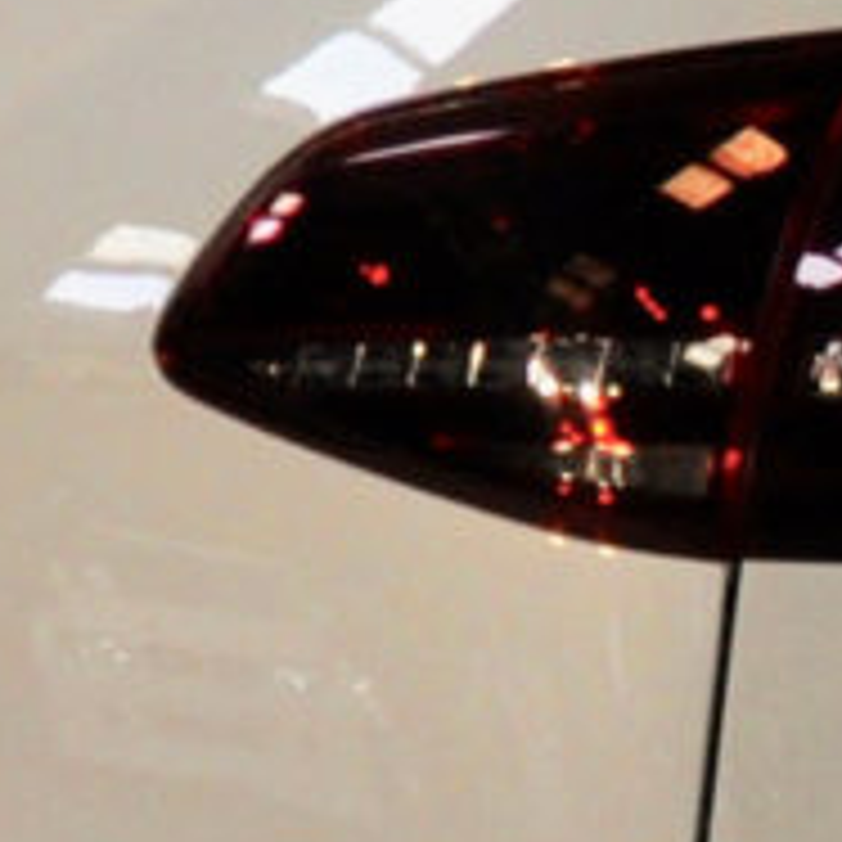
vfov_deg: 5.2
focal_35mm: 335
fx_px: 9219
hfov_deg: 4.9
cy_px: 612
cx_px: 2904
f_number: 5.6
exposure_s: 1/125
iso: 400
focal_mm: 24
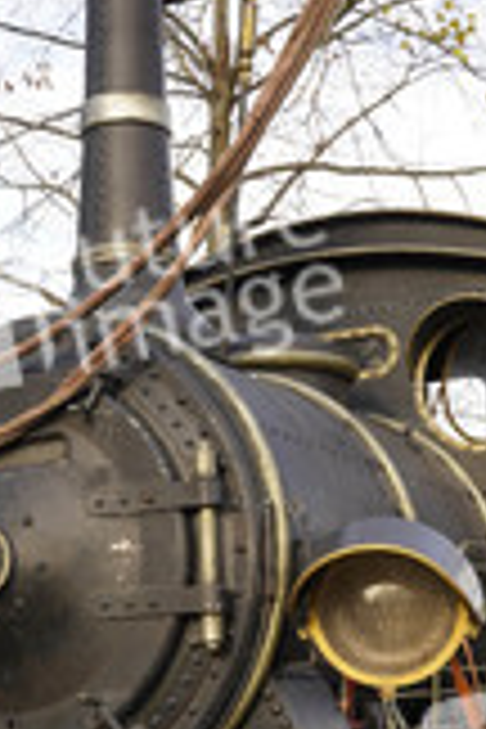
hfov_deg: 17.3
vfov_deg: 25.4
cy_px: 522
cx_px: 243
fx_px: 1600
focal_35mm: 79
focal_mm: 32
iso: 640
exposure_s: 1/250
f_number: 8
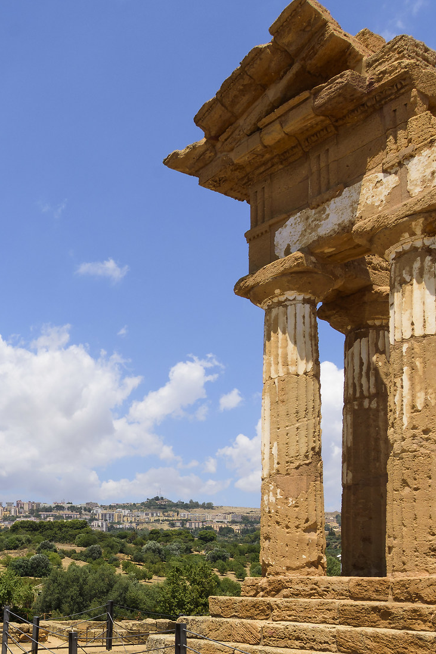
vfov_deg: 51.9
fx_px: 656
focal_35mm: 36
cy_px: 441
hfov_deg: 33.7
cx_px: 2
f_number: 11
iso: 100
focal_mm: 11
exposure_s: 1/200
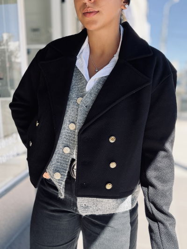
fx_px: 216
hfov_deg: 46.8
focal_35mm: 30
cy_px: 124
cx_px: 94
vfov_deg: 60.0
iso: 32
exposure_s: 1/290
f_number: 1.9
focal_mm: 2.71
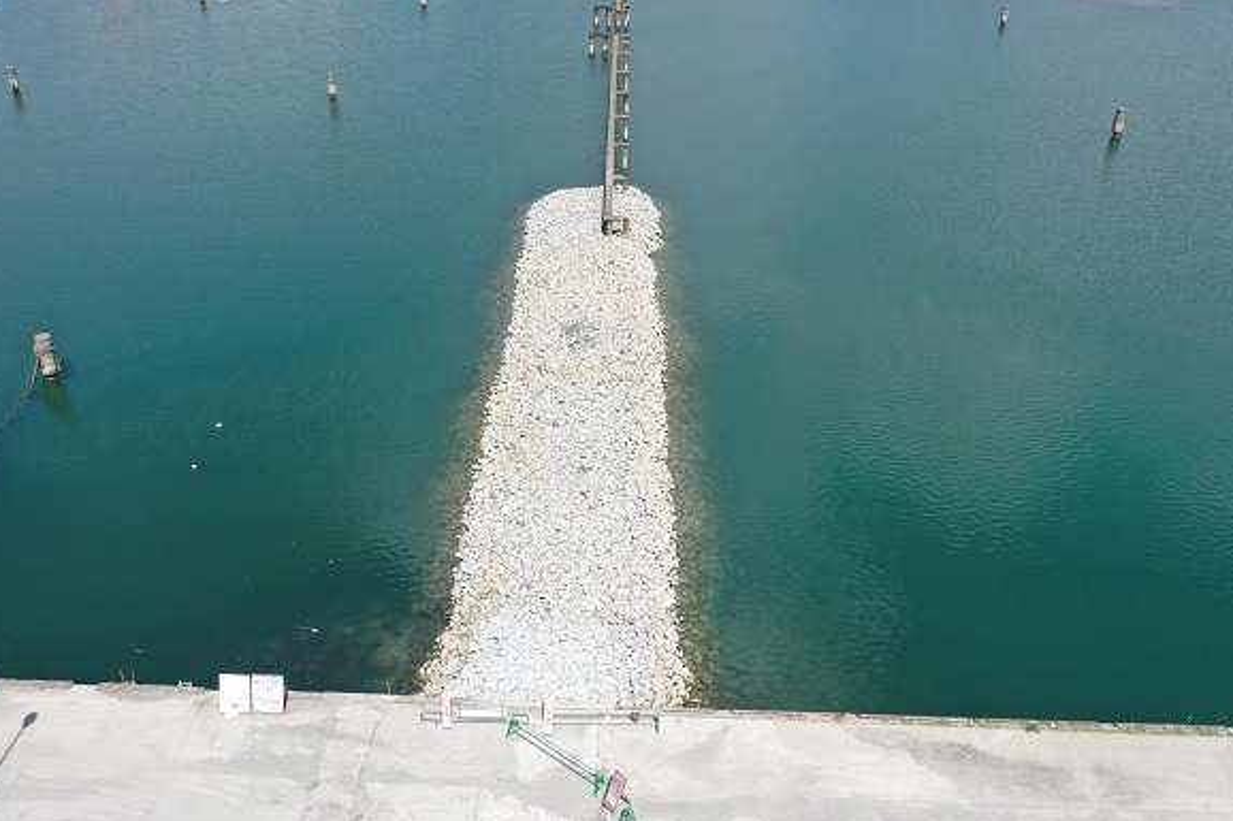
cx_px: 587
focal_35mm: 32
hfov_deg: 58.7
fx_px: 1096
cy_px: 380
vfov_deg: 41.1
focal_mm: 10.26
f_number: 4
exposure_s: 1/800
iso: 100
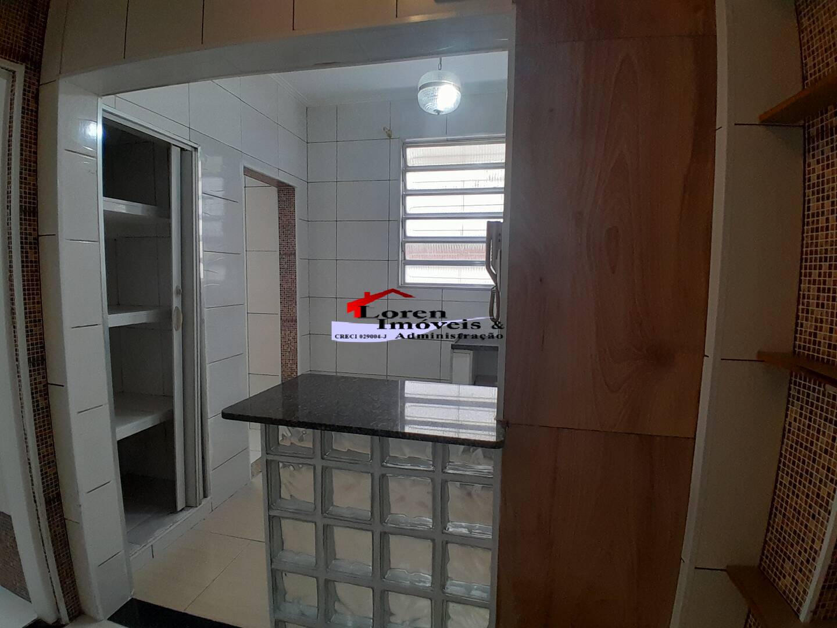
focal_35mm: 17
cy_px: 314
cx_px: 418
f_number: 2.2
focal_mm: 1.46
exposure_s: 1/40
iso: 125
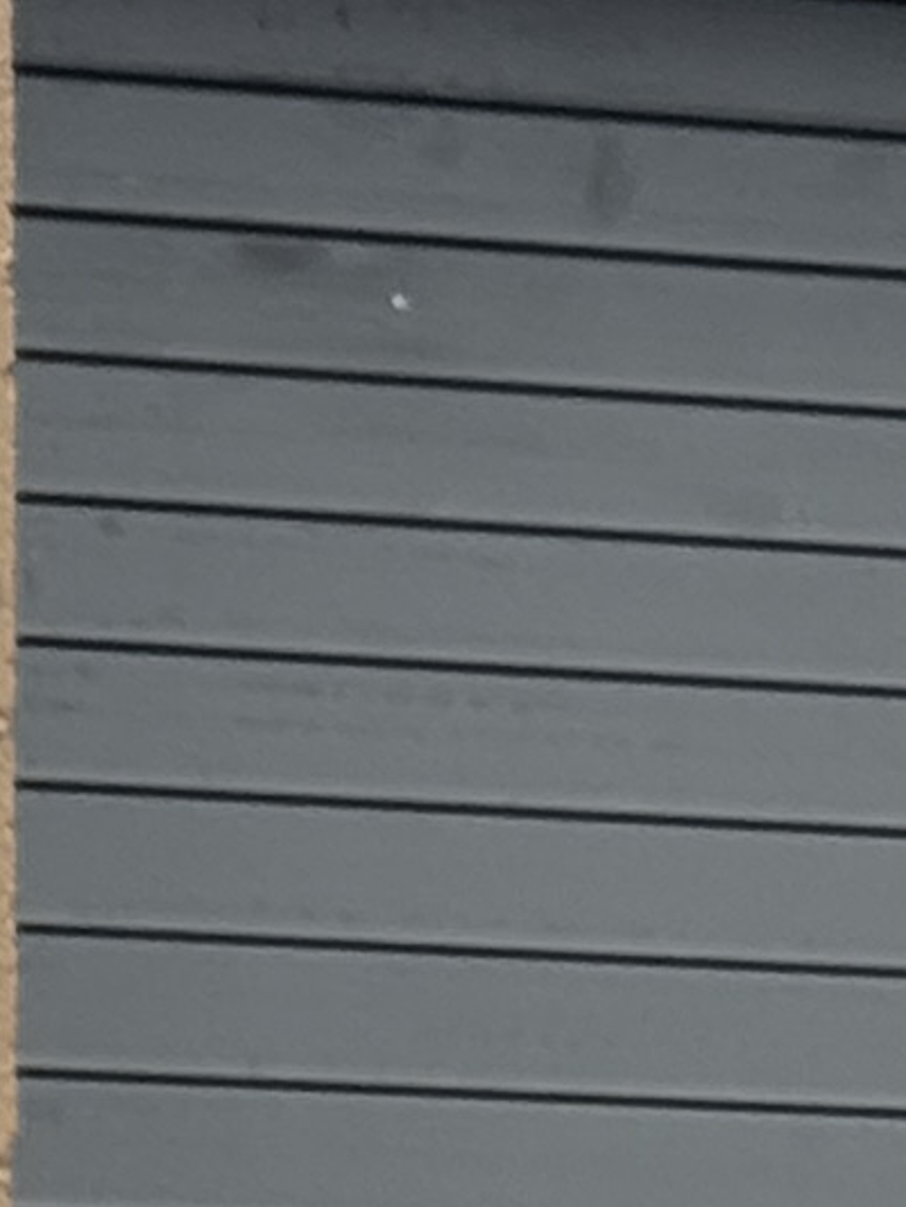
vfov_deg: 5.4
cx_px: -1900
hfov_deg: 4.0
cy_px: 1155
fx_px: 12663
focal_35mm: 363
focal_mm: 6.76
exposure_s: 1/1524
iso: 64
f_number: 1.78
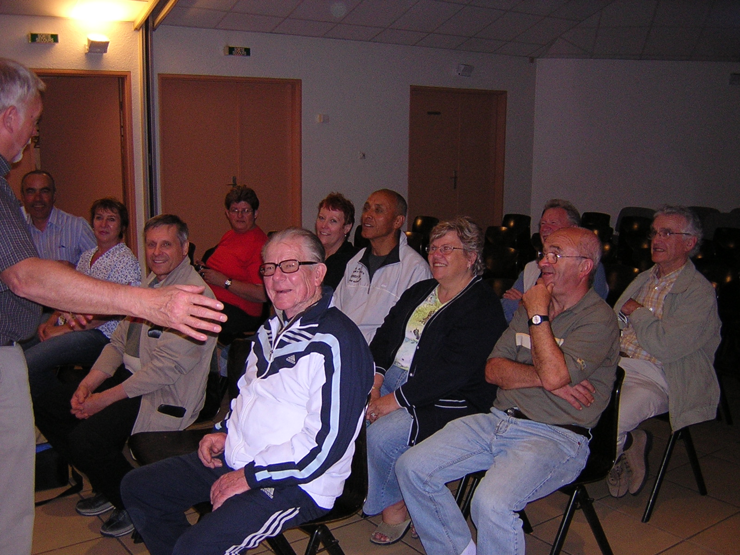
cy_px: 278
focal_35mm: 36
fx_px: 770
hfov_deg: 51.4
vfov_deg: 39.7
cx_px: 370
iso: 265
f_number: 2.6
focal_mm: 4.7
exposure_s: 1/60.1
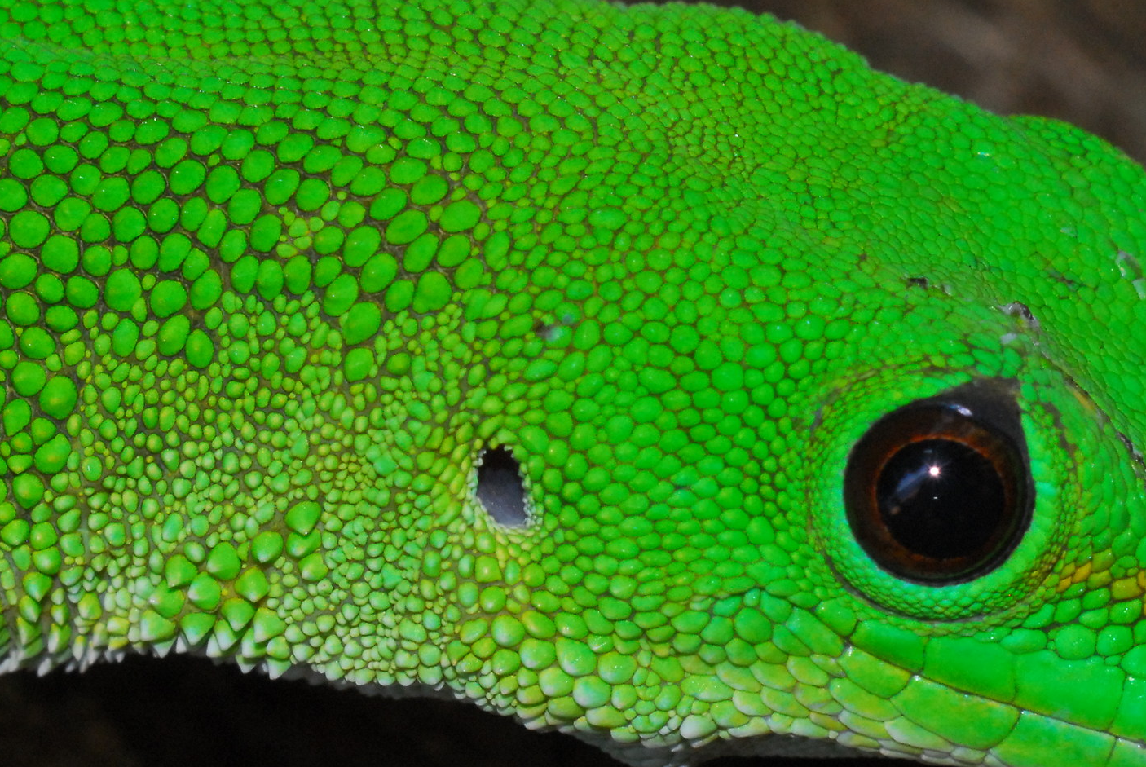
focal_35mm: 1024
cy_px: 405
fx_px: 32634
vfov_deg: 1.3
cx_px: 968
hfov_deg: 2.0
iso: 800
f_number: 16
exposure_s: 1/60
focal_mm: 400
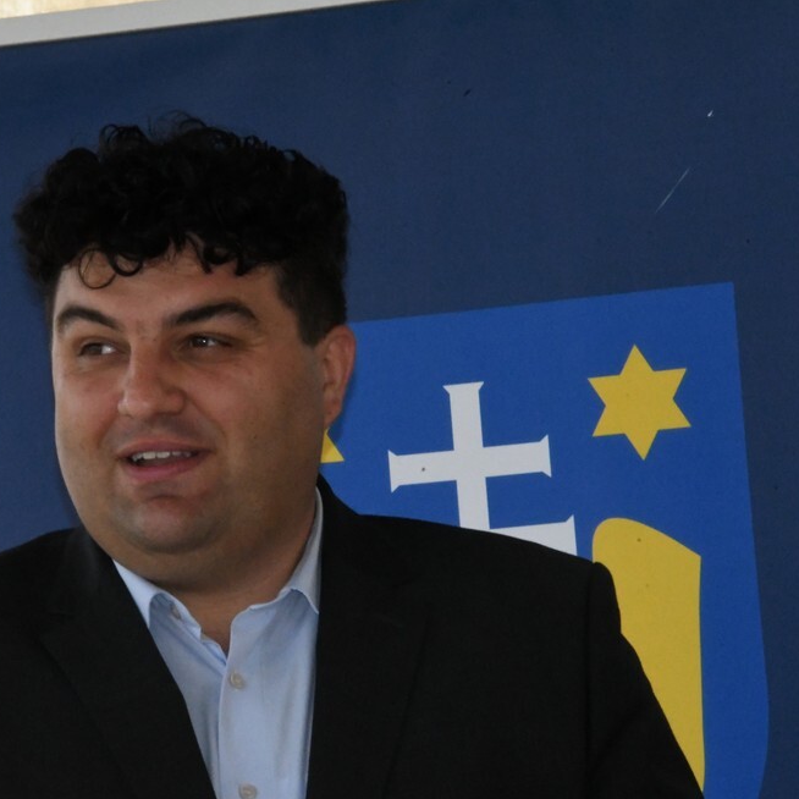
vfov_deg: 6.1
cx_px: 197
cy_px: 396
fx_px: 7547
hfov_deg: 6.1
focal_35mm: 289
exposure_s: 1/250
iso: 8000
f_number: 36
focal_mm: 145
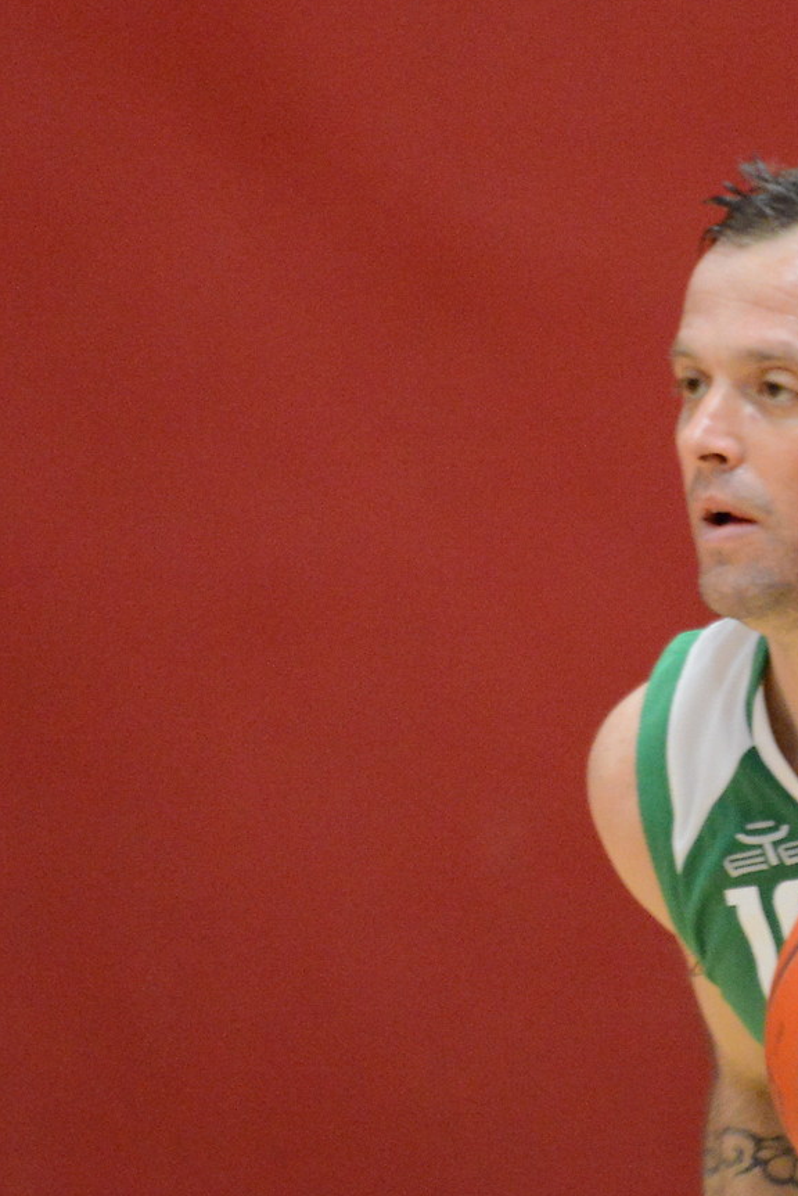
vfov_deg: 3.7
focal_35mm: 556
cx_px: 664
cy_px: 645
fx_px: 18471
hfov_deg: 2.5
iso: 6400
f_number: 2.8
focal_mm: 200
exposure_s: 1/800
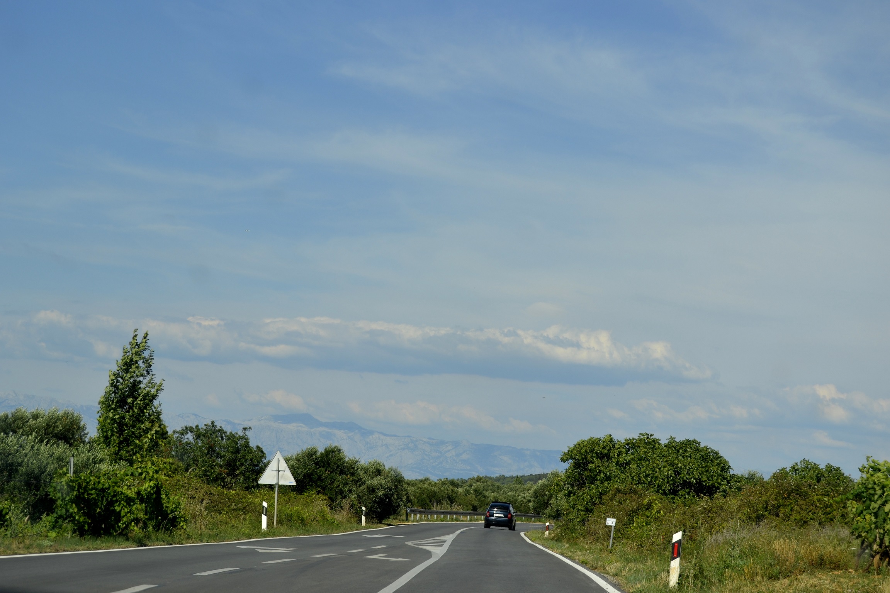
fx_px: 2039
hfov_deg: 24.6
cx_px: 445
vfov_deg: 16.6
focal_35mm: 82
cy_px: 296
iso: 100
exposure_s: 1/320
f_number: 9
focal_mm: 55
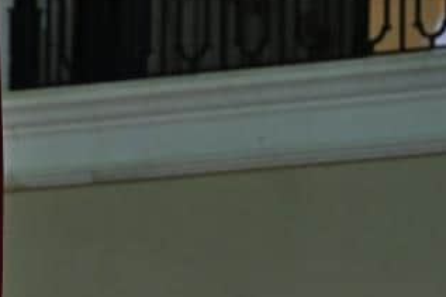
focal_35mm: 581
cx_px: -267
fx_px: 7194
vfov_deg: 2.4
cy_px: 312
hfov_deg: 3.5
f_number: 4
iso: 800
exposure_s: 1/320
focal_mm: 120
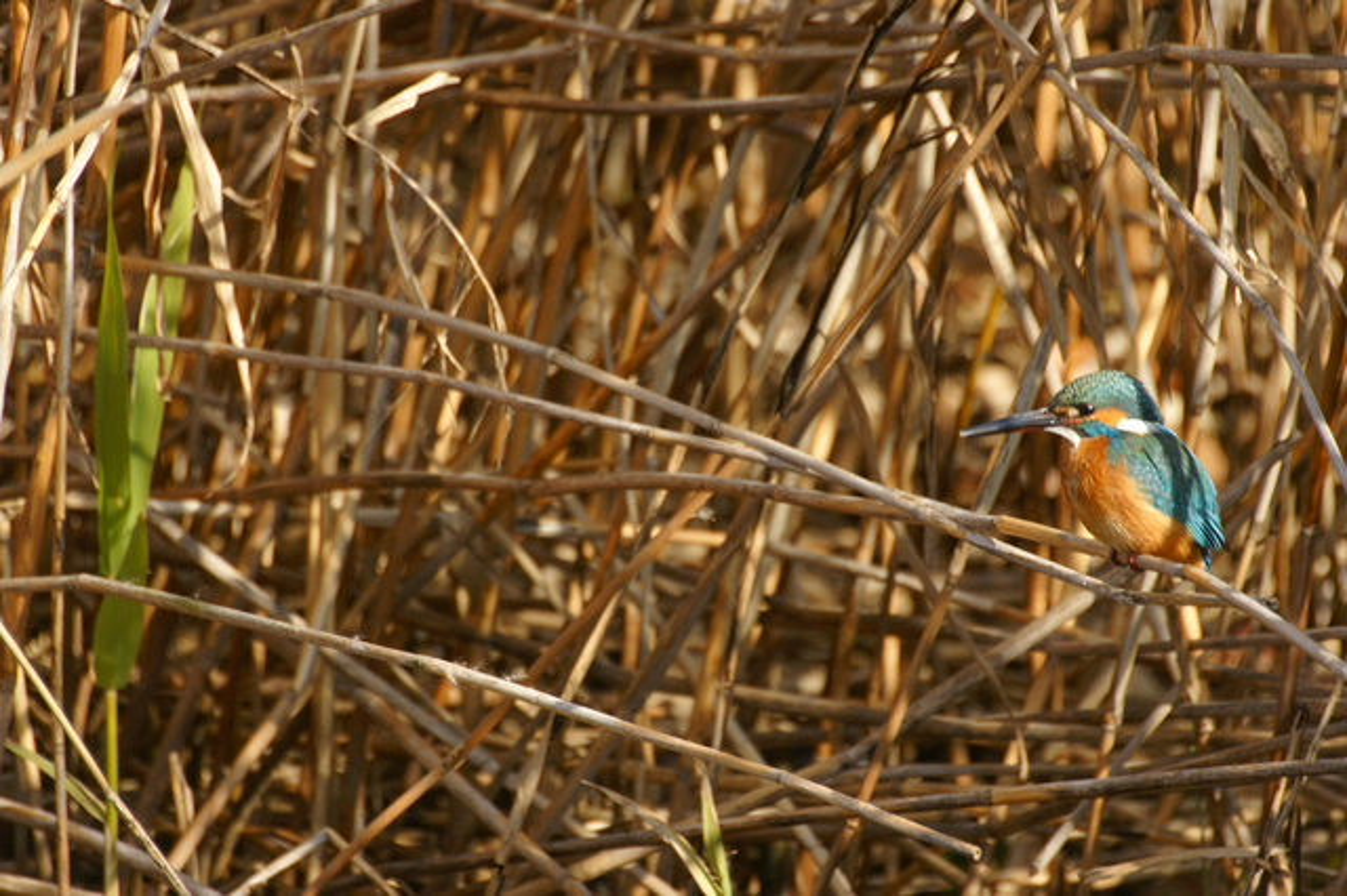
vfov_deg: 1.8
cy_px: 448
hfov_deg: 2.8
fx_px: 28047
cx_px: 674
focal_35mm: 750
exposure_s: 1/160
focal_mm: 500
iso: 200
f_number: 10
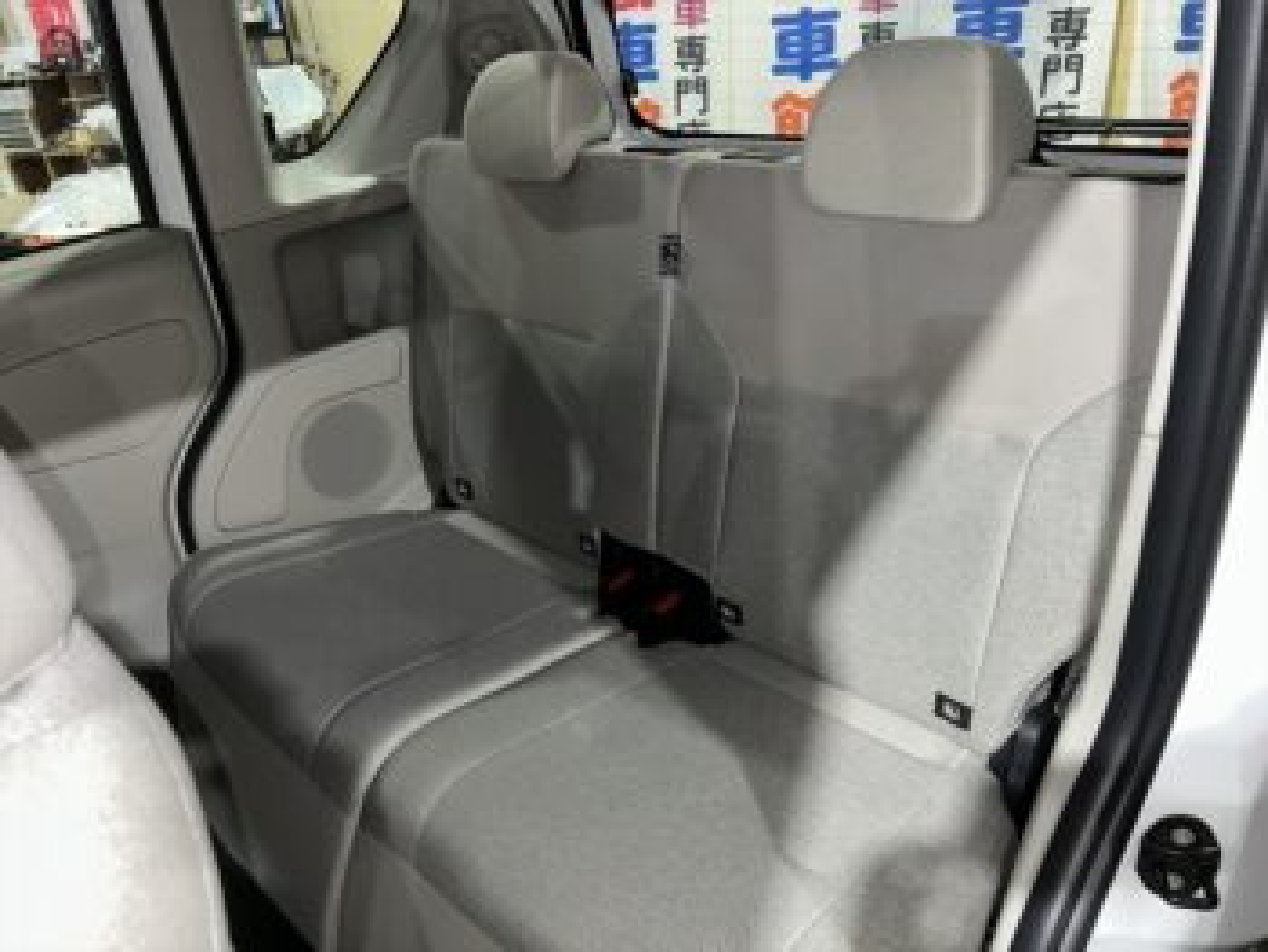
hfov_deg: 67.3
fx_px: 953
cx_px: 634
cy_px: 476
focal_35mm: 26
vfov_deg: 53.1
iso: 64
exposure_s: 1/14
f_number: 1.5
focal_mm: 5.7
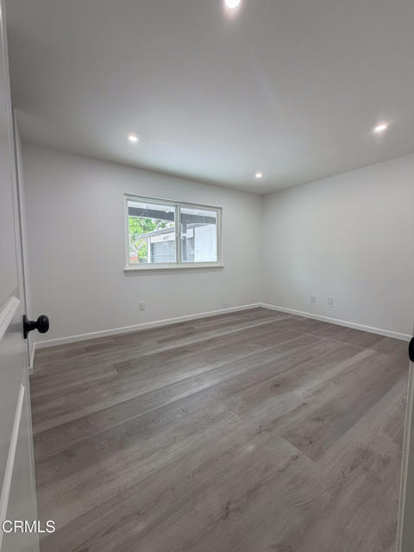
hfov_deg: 85.7
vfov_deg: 102.1
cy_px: 276
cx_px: 207
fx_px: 223
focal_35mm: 14
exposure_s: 1/120
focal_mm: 2.22
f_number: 2.2
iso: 160
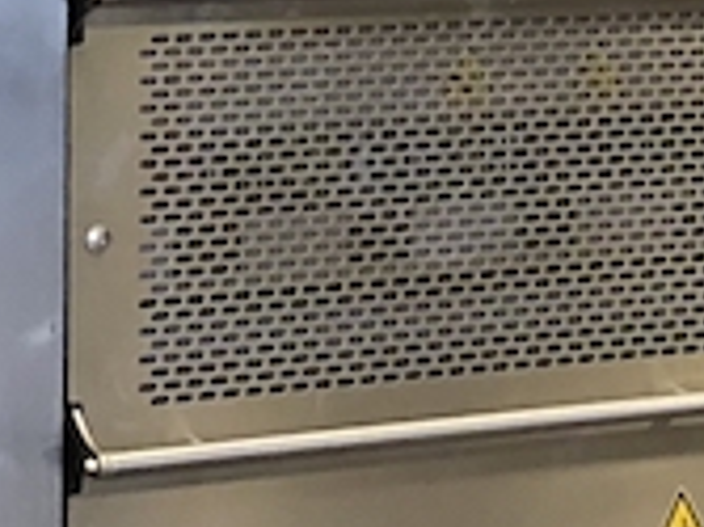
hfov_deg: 9.8
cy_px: -405
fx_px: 4085
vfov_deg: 7.2
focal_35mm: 201
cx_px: 497
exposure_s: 1/17
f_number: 1.8
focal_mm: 3.99
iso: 80
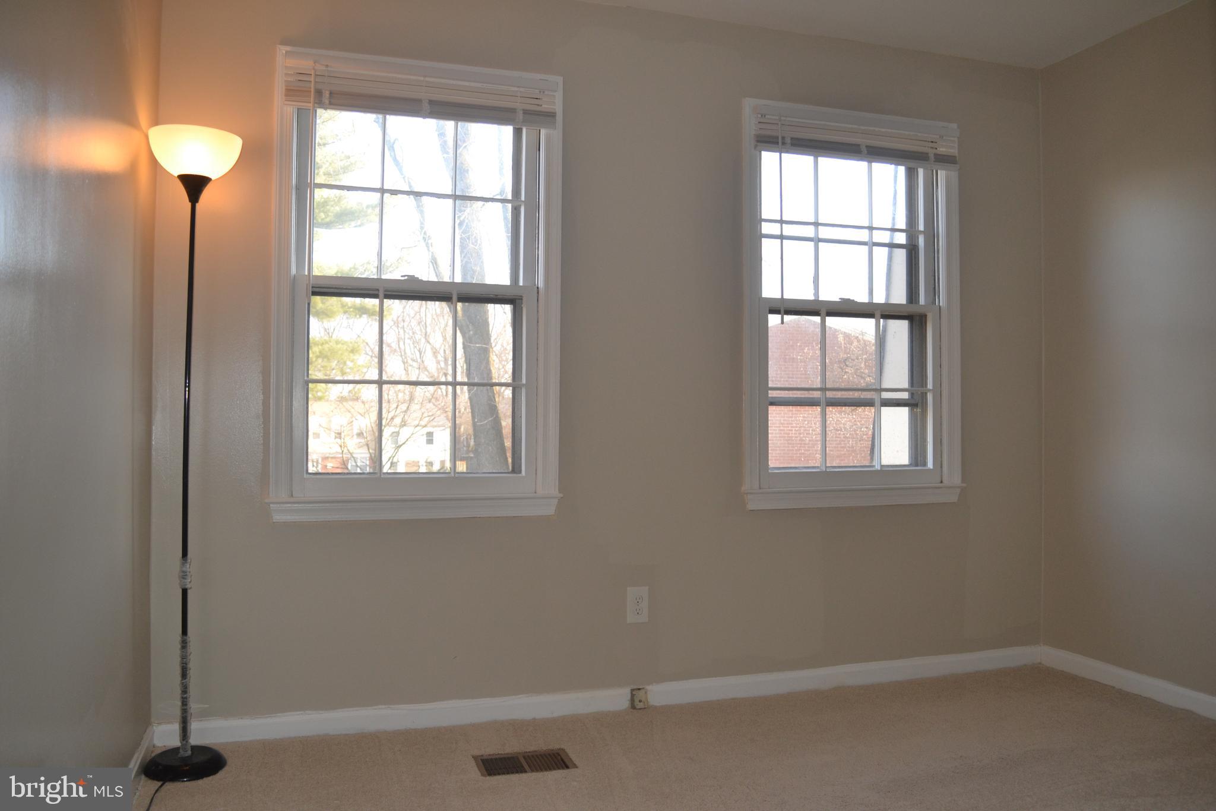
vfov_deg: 47.9
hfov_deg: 67.4
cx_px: 608
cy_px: 406
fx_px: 912
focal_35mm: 27
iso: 400
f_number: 4
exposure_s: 1/100
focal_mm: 18
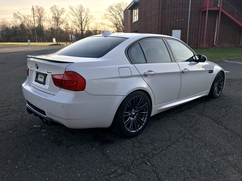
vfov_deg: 49.7
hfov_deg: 63.4
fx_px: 196
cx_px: 121
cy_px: 90
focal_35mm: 28
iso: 20
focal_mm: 3.99
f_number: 1.8
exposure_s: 1/465
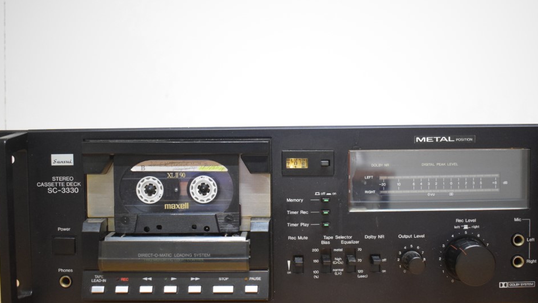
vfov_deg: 27.7
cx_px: 290
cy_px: 163
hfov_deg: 47.3
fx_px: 614
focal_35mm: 43
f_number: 4
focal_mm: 24
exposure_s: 1/125
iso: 3200
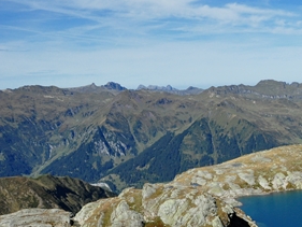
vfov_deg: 24.1
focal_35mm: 59
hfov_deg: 29.7
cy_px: 204
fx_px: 515
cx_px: 324
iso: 800
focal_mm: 18
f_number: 14
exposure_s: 1/800
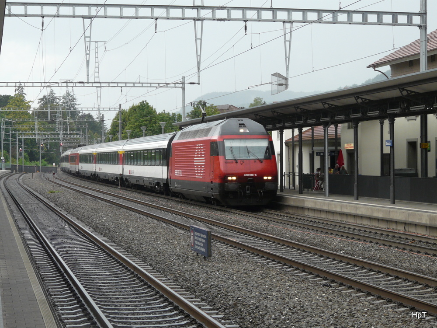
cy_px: 164
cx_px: 218
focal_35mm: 99
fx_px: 1250
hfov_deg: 19.8
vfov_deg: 14.9
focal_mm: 16.2
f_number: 4
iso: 100
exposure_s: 1/160
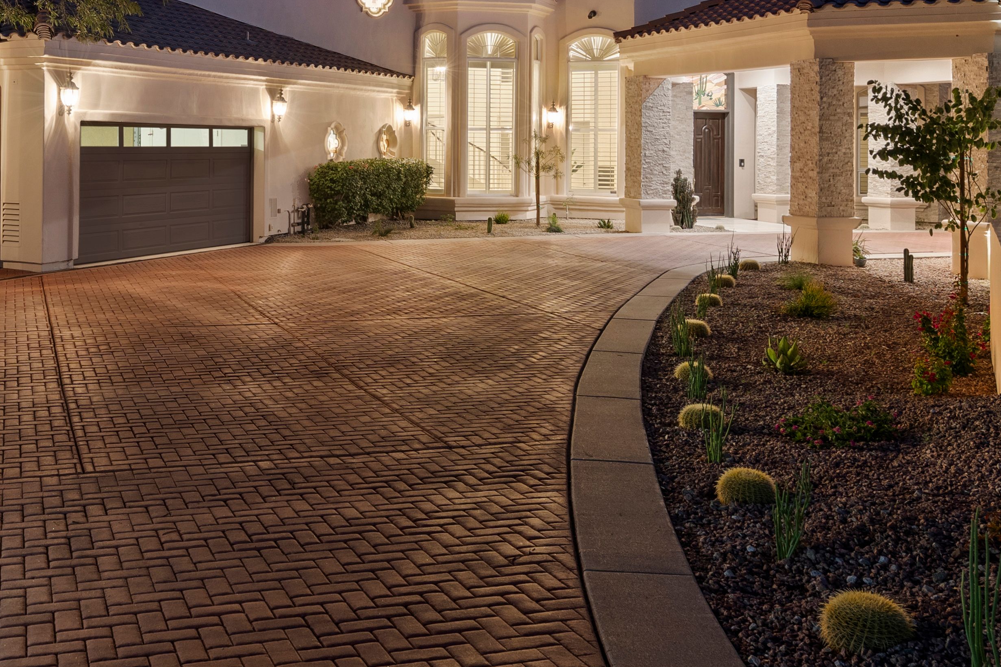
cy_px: 137
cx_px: 302
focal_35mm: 39
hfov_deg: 48.4
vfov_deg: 33.3
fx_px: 1084
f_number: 8
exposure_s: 6
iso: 400
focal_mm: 16
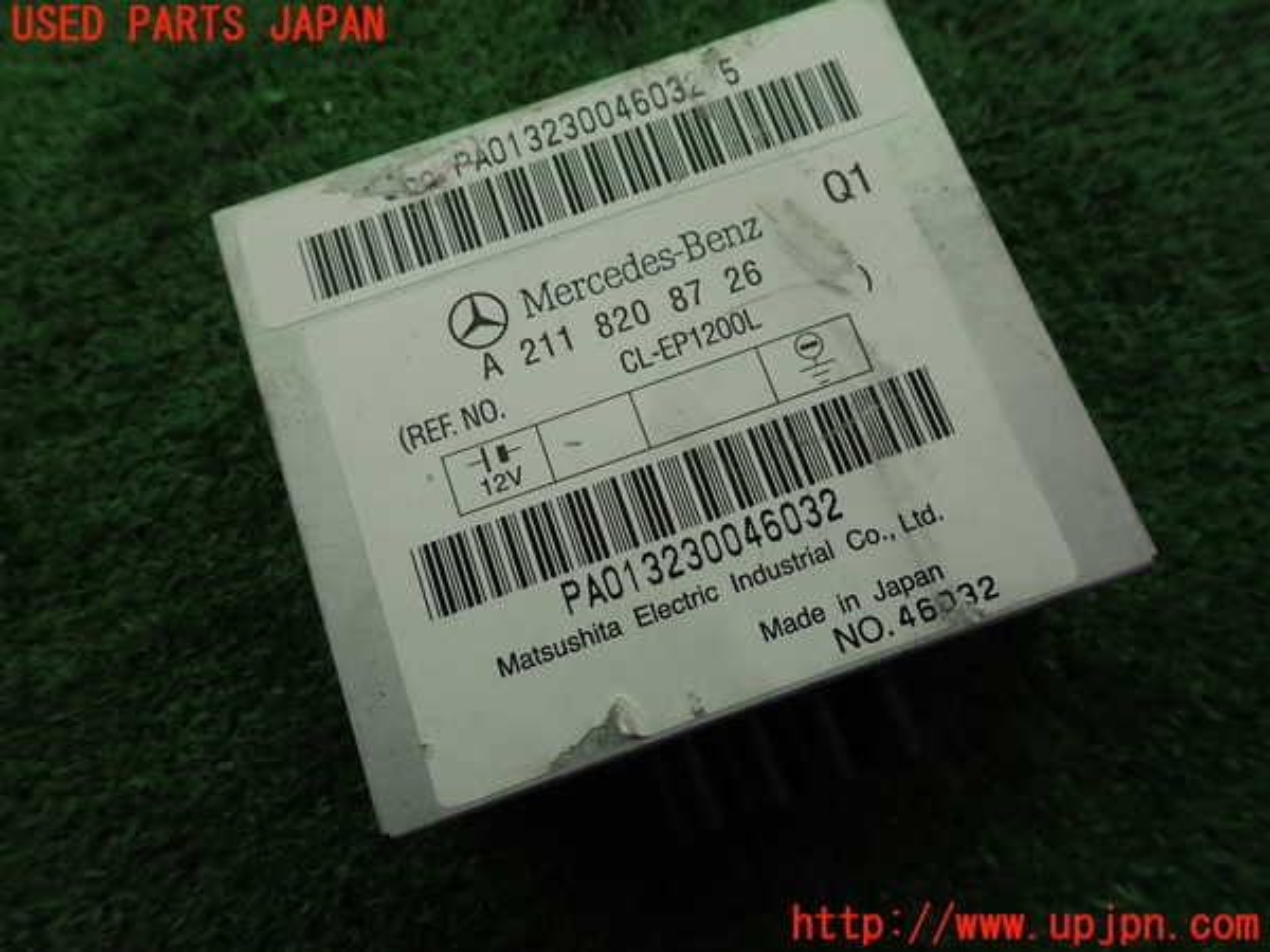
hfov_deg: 69.4
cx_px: 635
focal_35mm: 25
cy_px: 476
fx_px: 917
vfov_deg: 54.9
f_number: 2.8
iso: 100
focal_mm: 4.5
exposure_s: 1/160
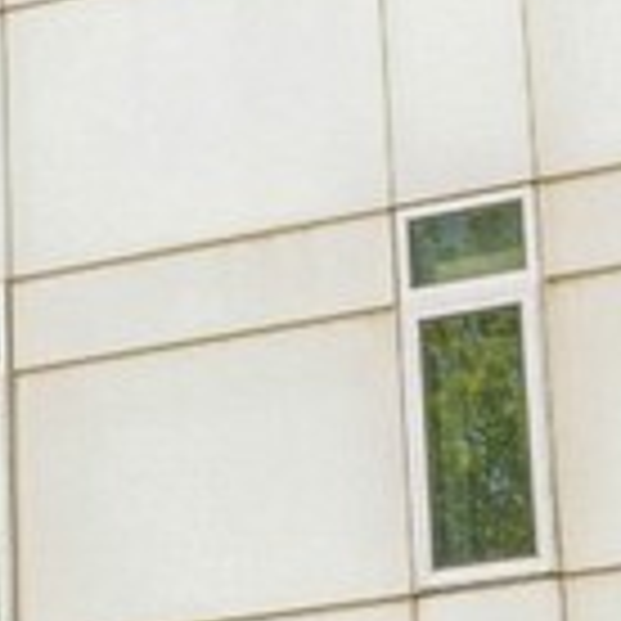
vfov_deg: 9.0
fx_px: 3958
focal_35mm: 195
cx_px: -169
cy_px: 225
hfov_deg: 8.8
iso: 200
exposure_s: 1/400
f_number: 8
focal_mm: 13
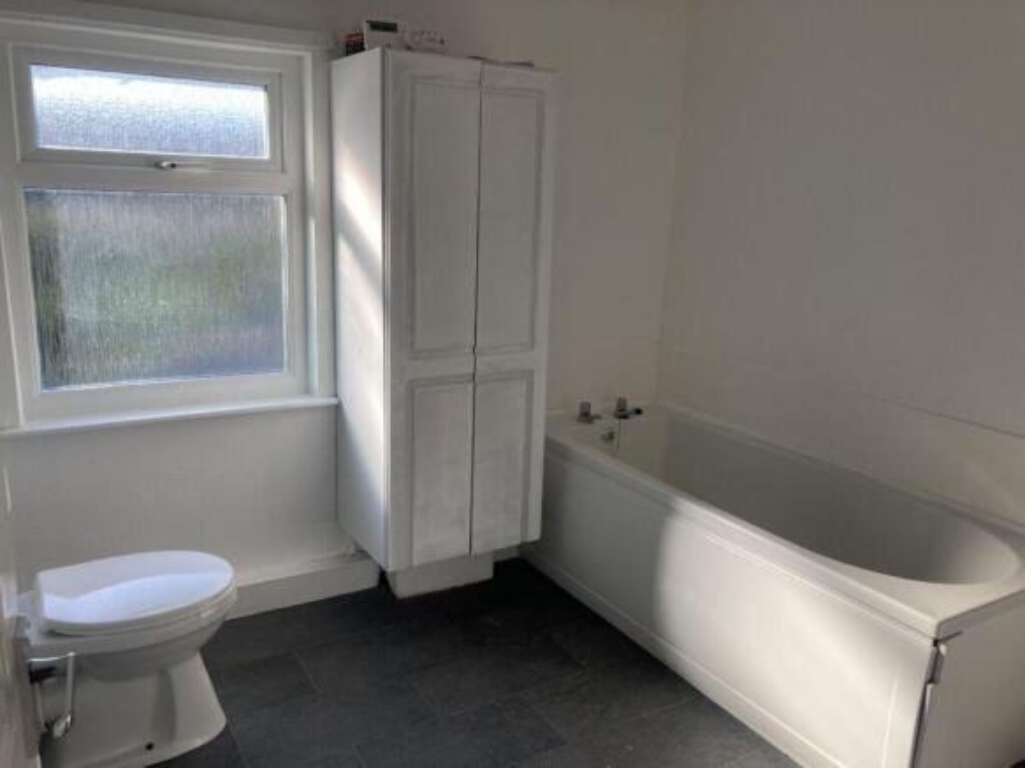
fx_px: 829
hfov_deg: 63.5
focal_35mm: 28
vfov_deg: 49.7
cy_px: 384
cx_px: 512
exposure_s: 1/127
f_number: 1.8
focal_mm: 3.99
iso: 20
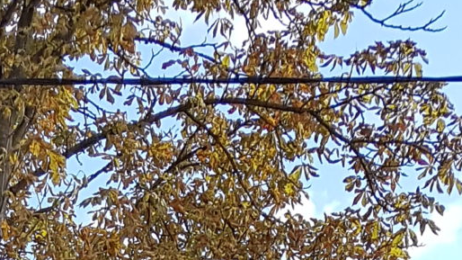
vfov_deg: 6.5
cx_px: -82
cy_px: 1112
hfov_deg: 14.8
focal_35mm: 141
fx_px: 1727
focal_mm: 4.2
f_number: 1.7
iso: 40
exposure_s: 1/546
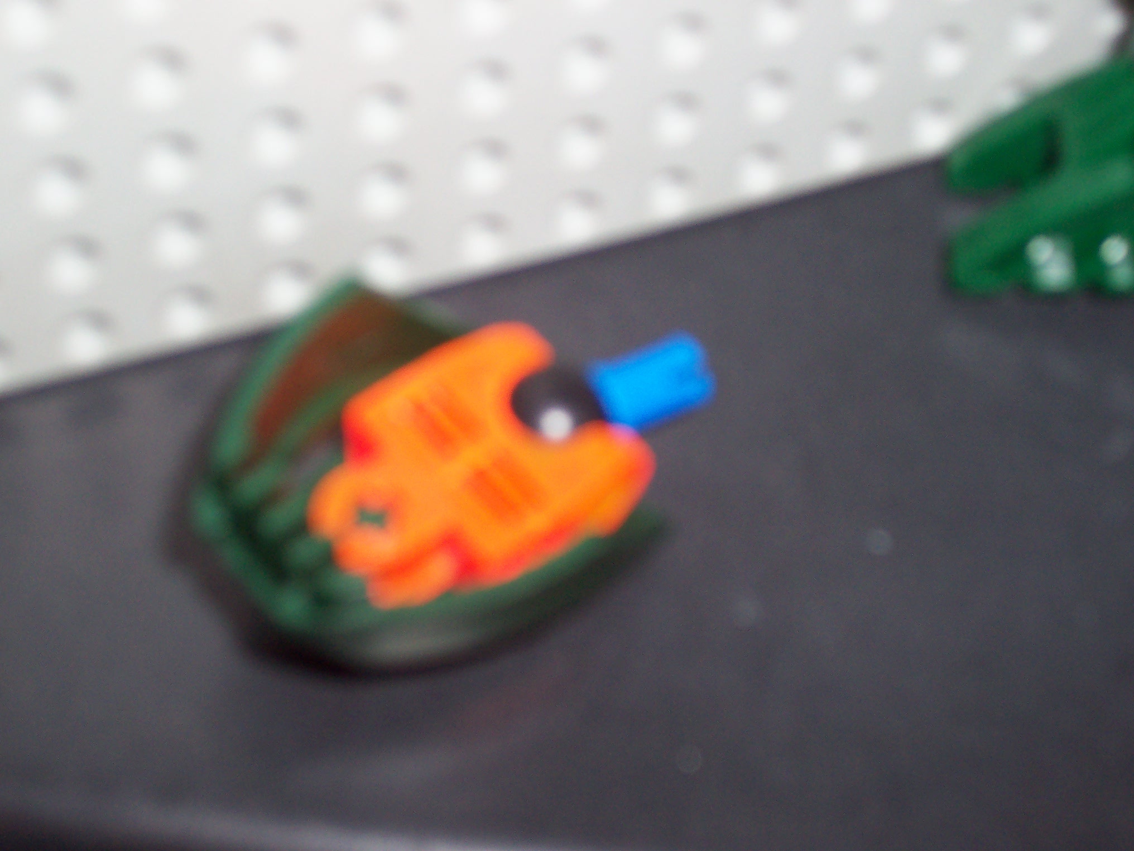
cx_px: 567
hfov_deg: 27.4
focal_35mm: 71
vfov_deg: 20.7
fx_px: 2326
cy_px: 426
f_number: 4
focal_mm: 10.8
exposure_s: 1/90
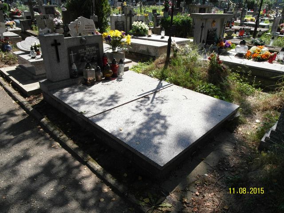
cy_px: 106
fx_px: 197
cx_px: 142
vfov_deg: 56.8
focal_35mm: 24
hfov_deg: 71.6
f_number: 3.9
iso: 80
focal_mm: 5.2
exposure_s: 1/350
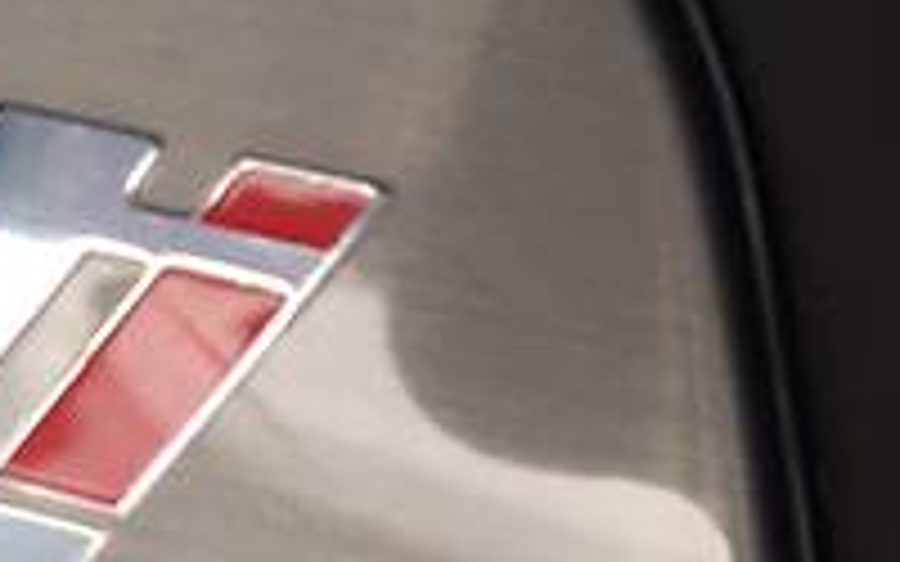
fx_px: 3017
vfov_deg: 10.6
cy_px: 477
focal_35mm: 123
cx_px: -855
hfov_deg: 14.4
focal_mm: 4.2
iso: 40
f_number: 2.2
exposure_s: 1/100
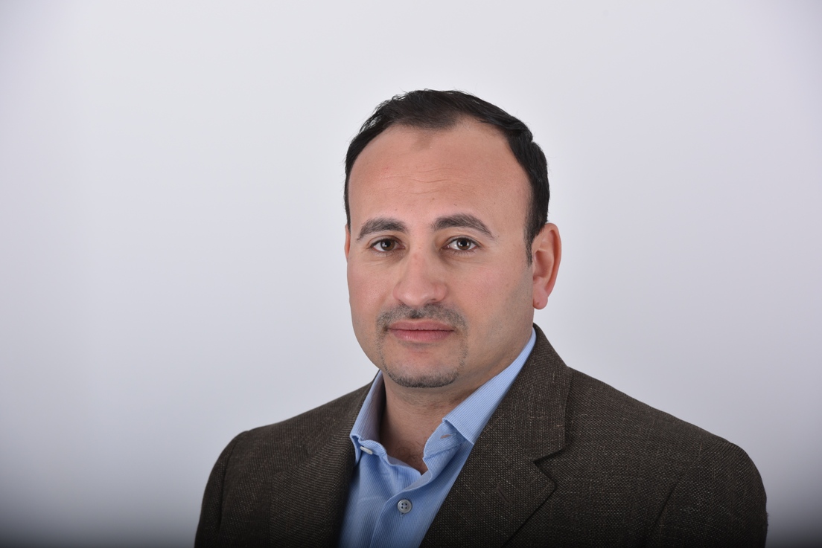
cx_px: 411
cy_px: 274
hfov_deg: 10.5
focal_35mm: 195
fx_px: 4454
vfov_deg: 7.1
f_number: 9
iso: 100
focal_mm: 195
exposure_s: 1/320
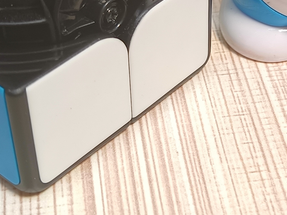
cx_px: 234
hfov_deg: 20.6
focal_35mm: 94
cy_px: 21
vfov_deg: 15.5
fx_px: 779
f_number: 1.9
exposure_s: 1/50
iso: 154
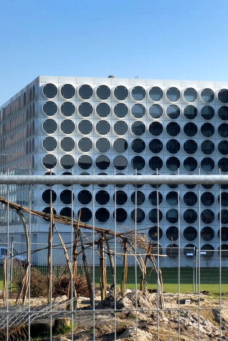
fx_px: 1196
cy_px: 170
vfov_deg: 16.3
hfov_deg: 10.8
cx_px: 41
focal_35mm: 126
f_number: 7.1
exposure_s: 1/200
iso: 100
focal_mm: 16.1
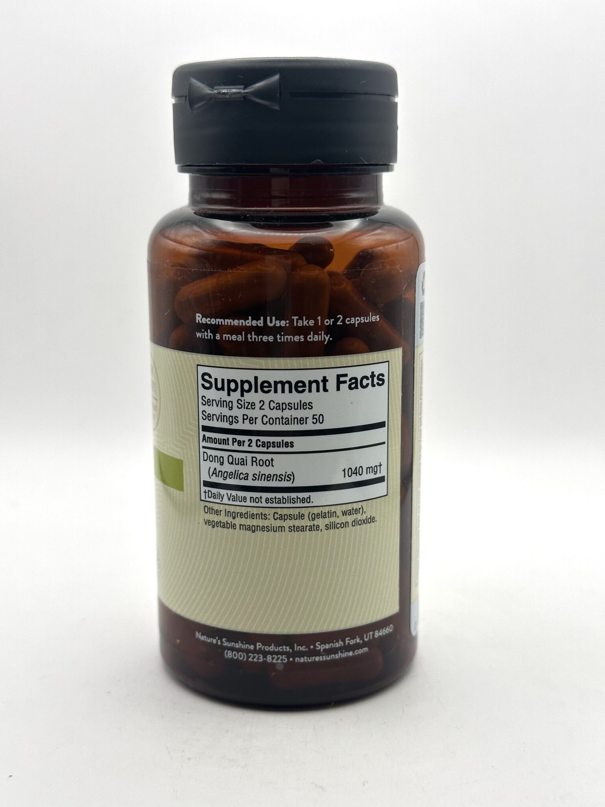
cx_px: 302
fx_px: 1119
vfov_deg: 39.7
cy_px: 404
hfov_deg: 30.3
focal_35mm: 48
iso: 64
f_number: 1.78
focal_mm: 6.86
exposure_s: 1/316
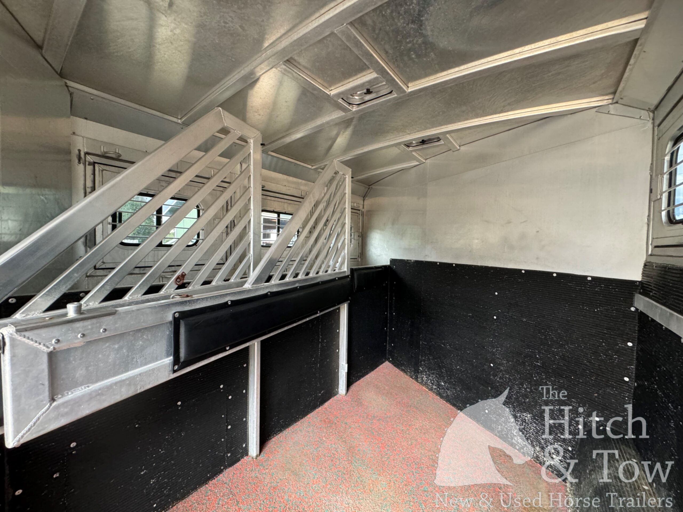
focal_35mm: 14
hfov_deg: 102.1
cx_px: 342
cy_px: 256
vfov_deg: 85.7
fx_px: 276
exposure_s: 1/60
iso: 400
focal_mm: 2.22
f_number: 2.2
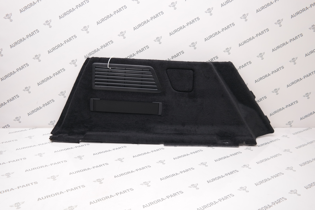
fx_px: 289
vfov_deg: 40.0
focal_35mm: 33
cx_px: 158
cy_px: 105
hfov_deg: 57.2
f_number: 4
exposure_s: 1/80
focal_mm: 22
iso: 200
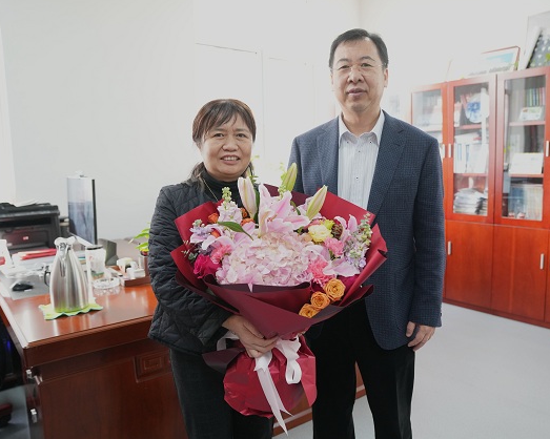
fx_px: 456
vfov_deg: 51.5
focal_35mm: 28
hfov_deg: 62.1
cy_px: 222
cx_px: 301
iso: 1600
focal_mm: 24
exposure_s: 1/100
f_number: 2.8
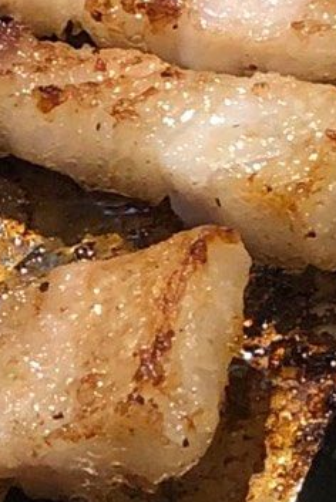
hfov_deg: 3.3
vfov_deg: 4.9
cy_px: 44
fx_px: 5840
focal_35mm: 418
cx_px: 604
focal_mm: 6
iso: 25
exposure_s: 1/50
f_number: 2.4
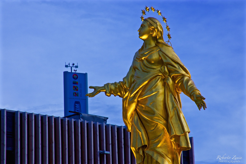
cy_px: 82
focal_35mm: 210
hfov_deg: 9.8
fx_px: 1435
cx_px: 123
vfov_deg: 6.5
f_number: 14
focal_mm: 140
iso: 100
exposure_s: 1/60
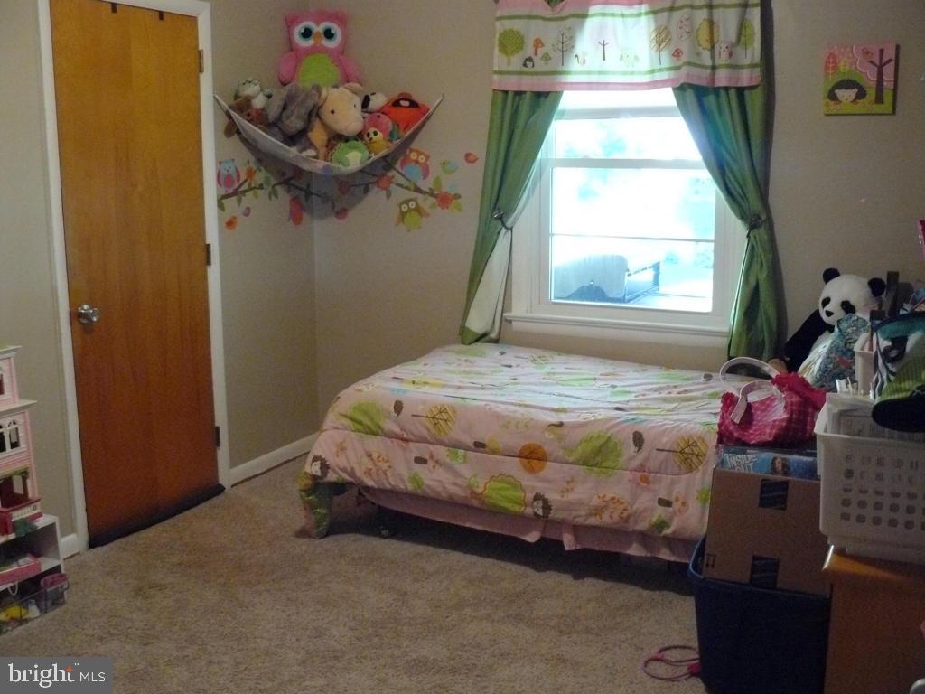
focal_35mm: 36
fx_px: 962
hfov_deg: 51.4
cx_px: 462
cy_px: 347
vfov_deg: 39.7
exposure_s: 1/15
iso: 400
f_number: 2.8
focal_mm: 6
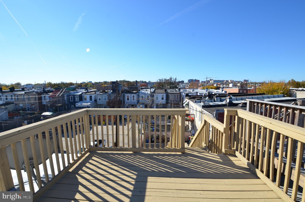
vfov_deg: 77.1
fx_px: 127
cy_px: 101
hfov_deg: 100.5
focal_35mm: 15
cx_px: 152
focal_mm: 10
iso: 160
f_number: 9
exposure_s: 1/320
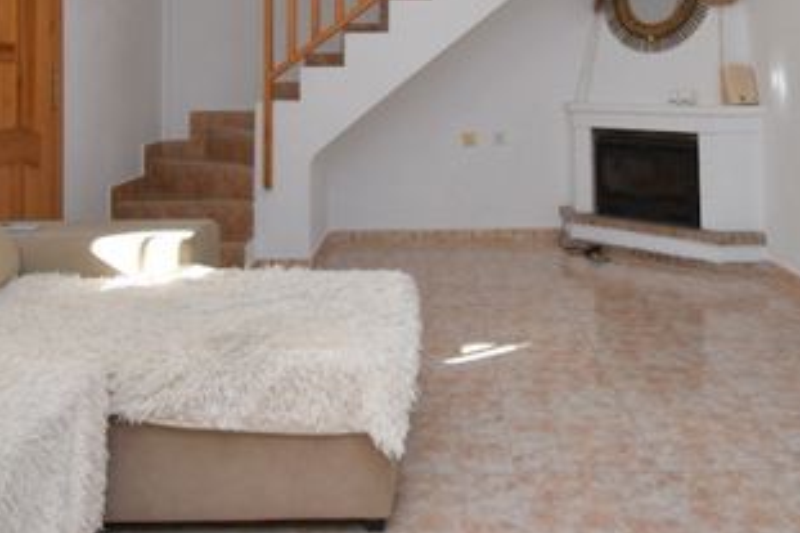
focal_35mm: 34
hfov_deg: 55.8
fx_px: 755
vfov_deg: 36.3
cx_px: 431
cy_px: 49
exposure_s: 1/250
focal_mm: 10
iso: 400
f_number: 4.5
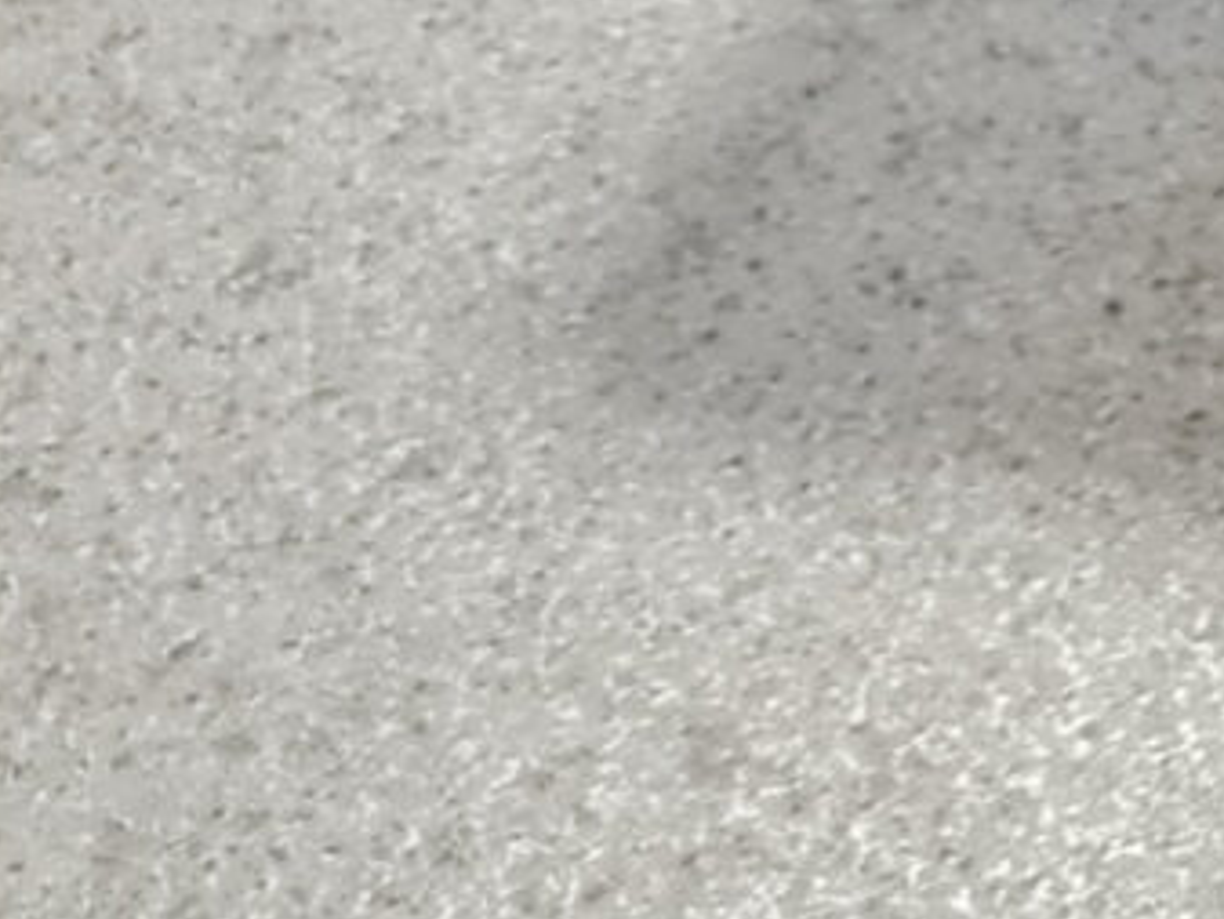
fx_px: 3820
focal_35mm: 108
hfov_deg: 14.6
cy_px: -400
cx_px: 2535
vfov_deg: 13.1
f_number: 1.8
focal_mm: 5.4
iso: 320
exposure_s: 1/50
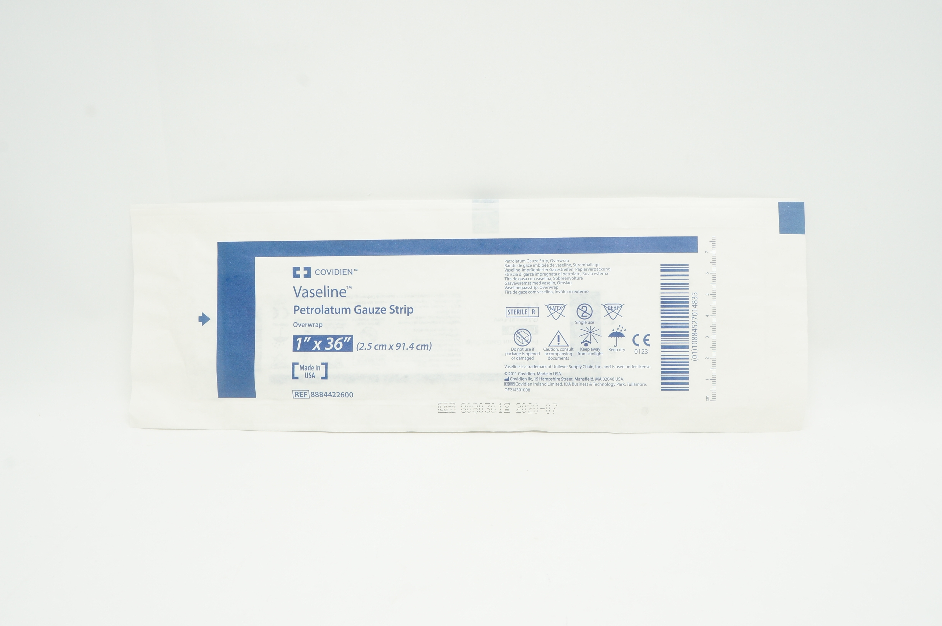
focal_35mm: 36
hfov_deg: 53.2
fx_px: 941
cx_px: 471
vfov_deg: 36.8
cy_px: 313
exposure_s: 1/13
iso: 400
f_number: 13
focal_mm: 24
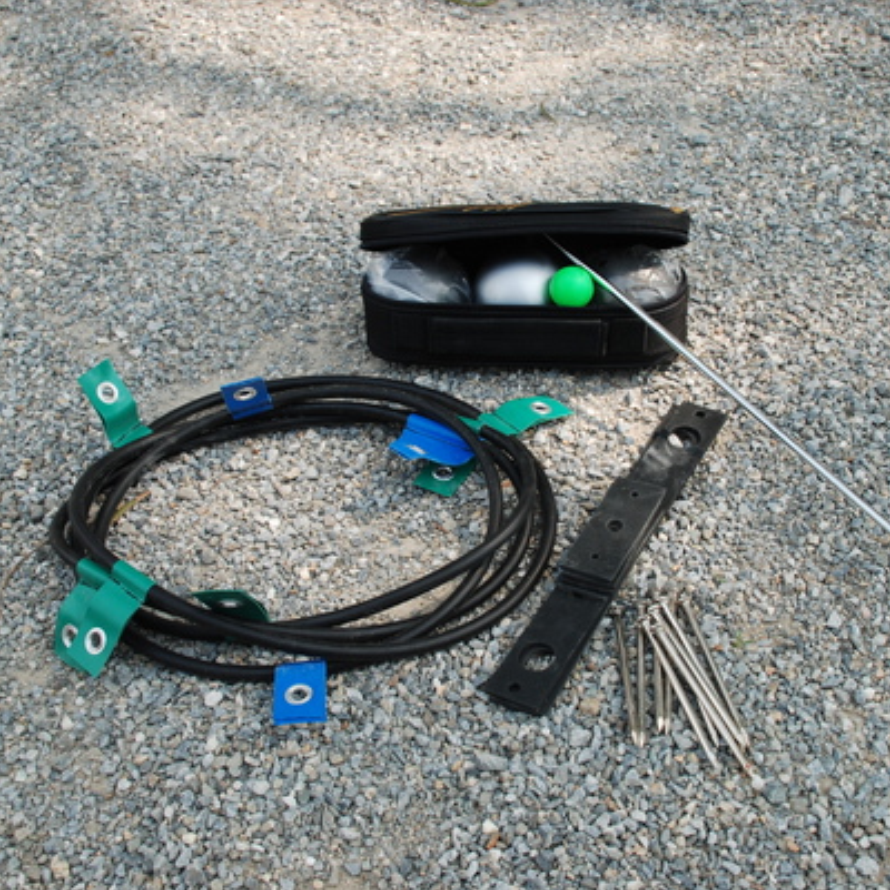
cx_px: 527
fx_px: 1338
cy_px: 444
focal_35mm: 46
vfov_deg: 36.8
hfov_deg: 36.7
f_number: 8
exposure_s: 1/250
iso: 250
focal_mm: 24
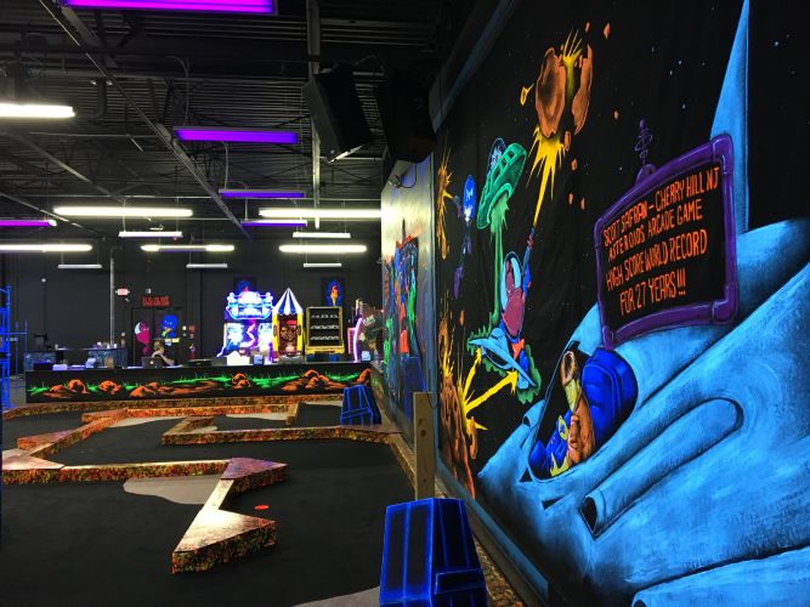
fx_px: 678
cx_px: 405
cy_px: 304
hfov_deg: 61.7
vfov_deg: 48.2
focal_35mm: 29
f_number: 2.2
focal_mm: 4.15
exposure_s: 1/20
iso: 200
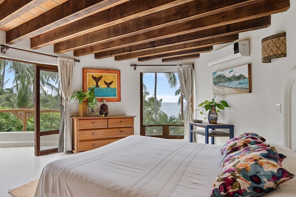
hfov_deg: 78.9
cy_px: 109
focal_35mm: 21
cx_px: 102
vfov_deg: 59.3
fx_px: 173
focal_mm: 16
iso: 200
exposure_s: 1/15
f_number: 8
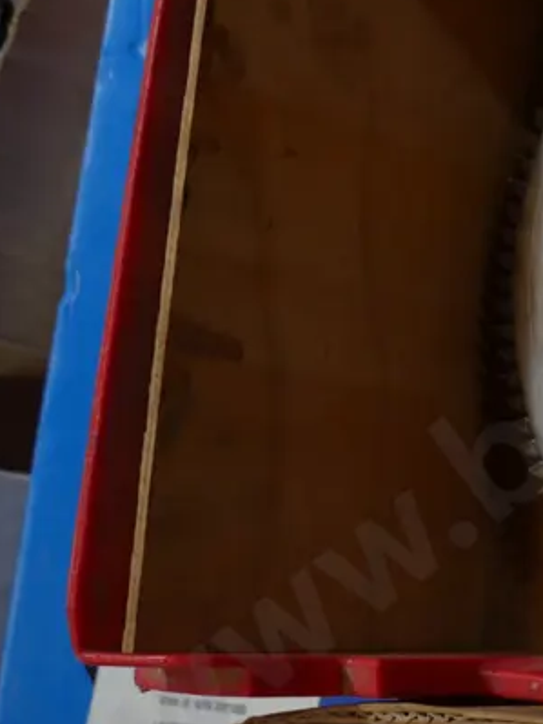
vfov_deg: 25.1
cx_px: 870
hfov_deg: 16.9
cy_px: 191
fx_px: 1611
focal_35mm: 77
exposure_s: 1/100
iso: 200
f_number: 3.6
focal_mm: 15
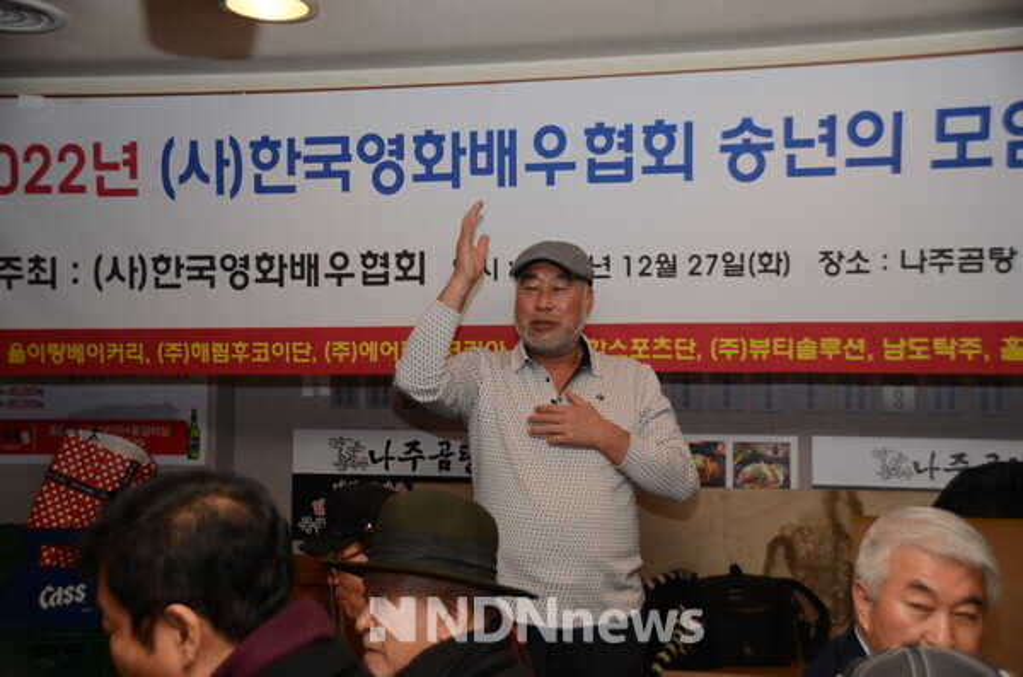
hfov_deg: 35.1
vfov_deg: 23.7
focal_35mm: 57
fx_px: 1616
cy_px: 338
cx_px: 512
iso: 100
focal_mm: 38
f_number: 4.2
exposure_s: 1/60
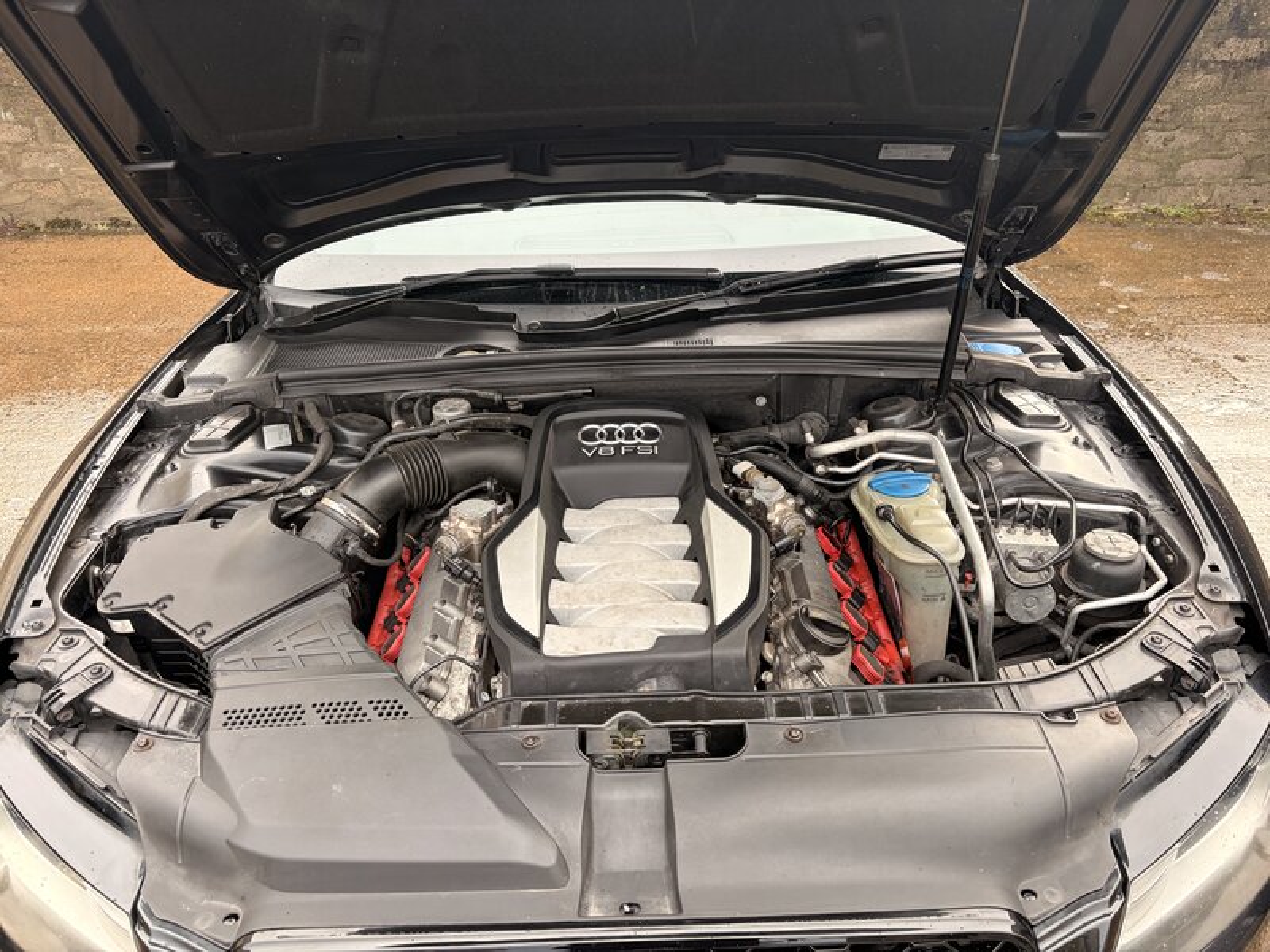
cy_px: 476
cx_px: 635
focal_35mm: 26
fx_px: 954
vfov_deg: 53.1
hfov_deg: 67.3
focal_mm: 5.96
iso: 64
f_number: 1.6
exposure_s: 1/121
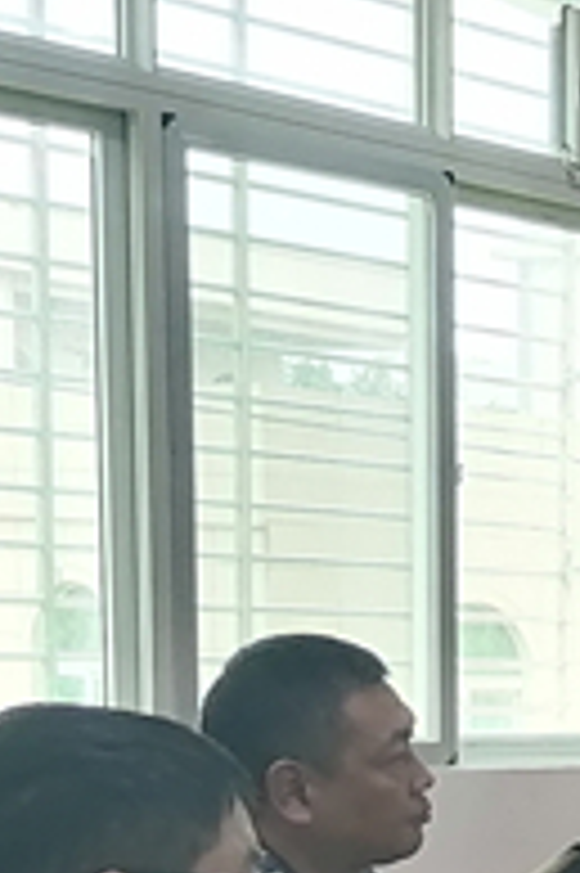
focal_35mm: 116
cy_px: 1022
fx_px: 2808
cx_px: 1164
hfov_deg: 10.8
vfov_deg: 16.9
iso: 80
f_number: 1.8
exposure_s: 1/50
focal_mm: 5.3
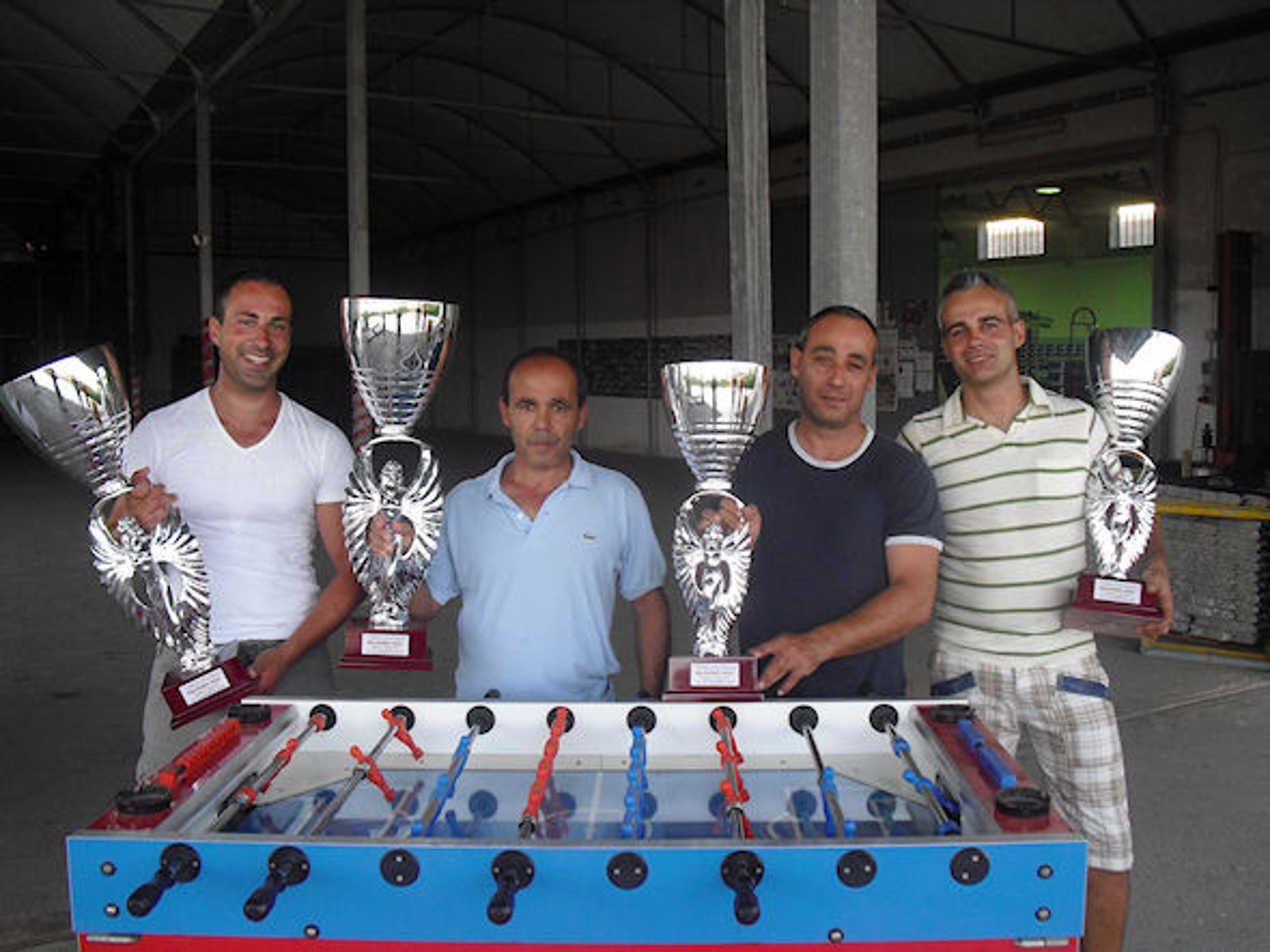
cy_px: 476
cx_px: 635
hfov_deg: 51.4
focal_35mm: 36
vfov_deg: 39.6
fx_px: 1320
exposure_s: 1/60
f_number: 3.1
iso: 200
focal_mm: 6.3
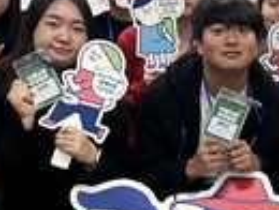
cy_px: 117
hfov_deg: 13.9
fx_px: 1130
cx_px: 275
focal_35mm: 140
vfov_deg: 10.6
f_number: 1.6
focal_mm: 5.1
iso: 64
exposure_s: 1/60
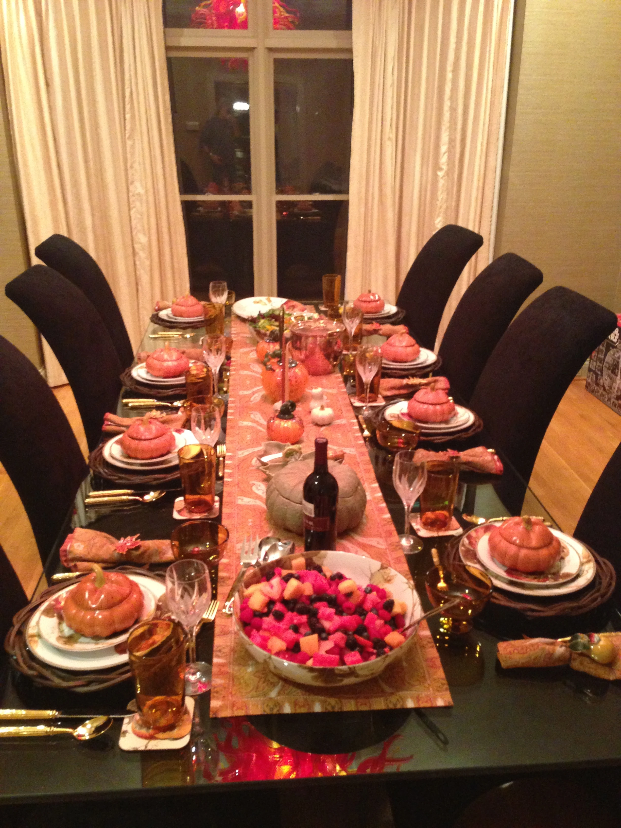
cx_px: 310
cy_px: 414
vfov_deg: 55.4
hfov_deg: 42.9
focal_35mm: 33
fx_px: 789
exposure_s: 1/15
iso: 400
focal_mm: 4.13
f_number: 2.4
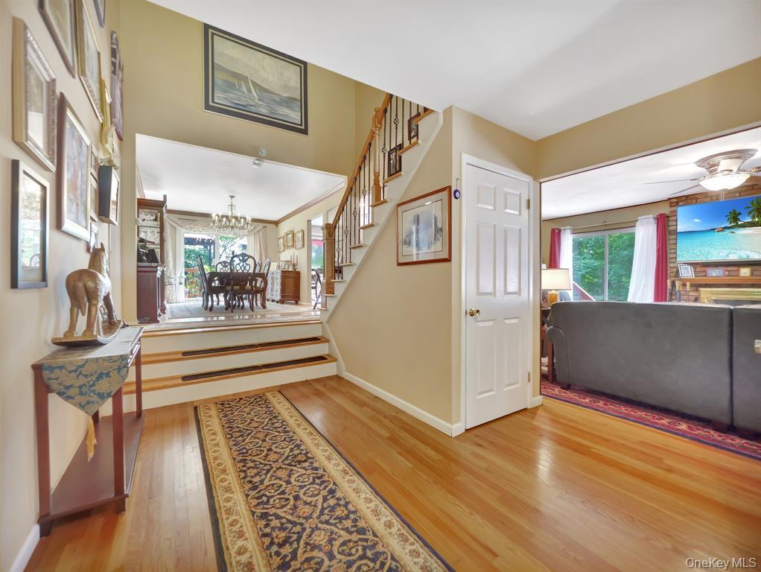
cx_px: 380
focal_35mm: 14
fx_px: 308
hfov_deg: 102.0
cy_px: 286
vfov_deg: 85.7
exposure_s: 1/80
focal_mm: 7
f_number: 2.8
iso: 800
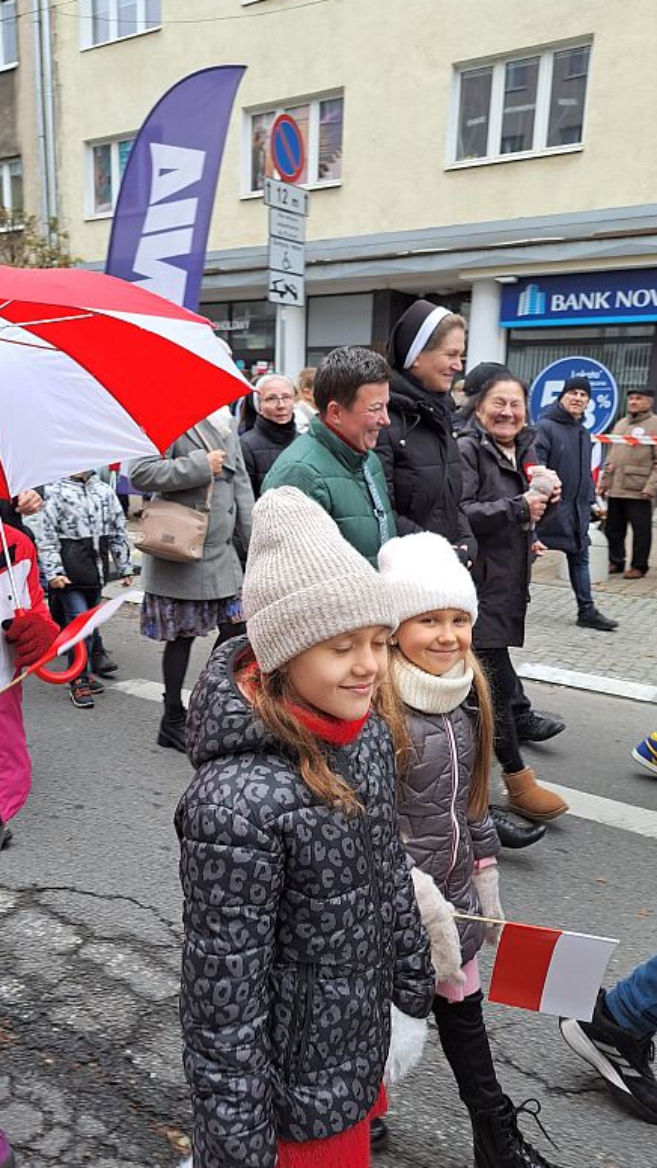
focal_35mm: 27
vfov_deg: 69.9
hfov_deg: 42.7
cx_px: 270
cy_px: 588
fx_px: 836
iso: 50
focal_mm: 5.23
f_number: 1.8
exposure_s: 1/100
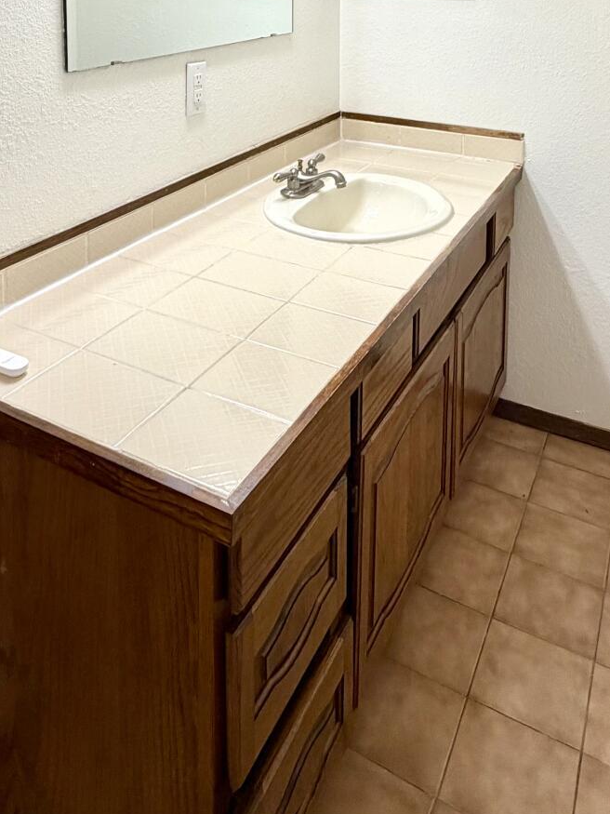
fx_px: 752
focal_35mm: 32
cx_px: 250
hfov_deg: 44.0
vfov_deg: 48.5
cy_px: 31
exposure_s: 1/120
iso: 80
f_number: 2.2
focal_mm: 2.22
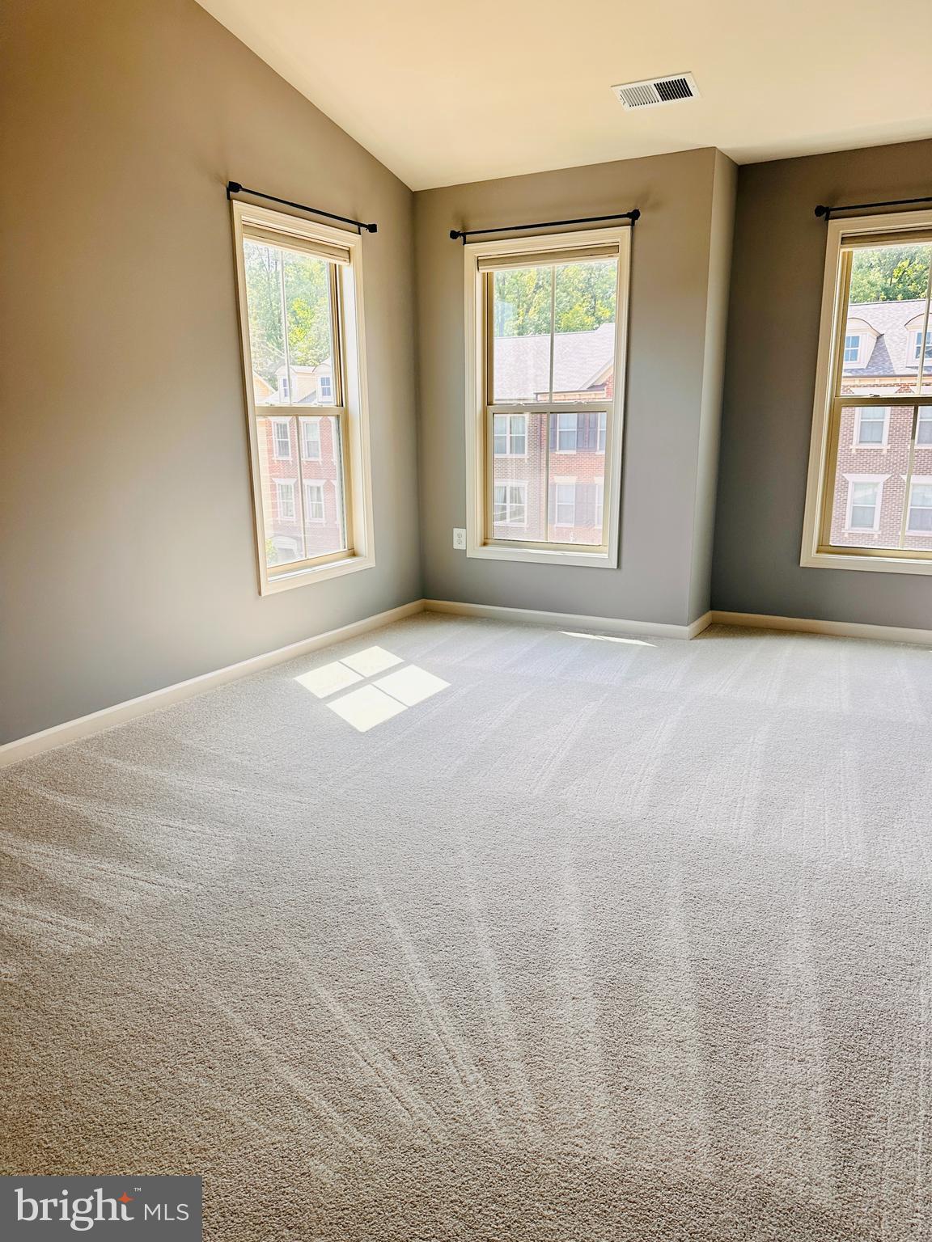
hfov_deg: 56.8
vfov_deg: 71.6
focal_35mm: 24
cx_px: 466
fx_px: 862
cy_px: 621
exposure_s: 1/390
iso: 80
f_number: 1.78
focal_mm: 6.86
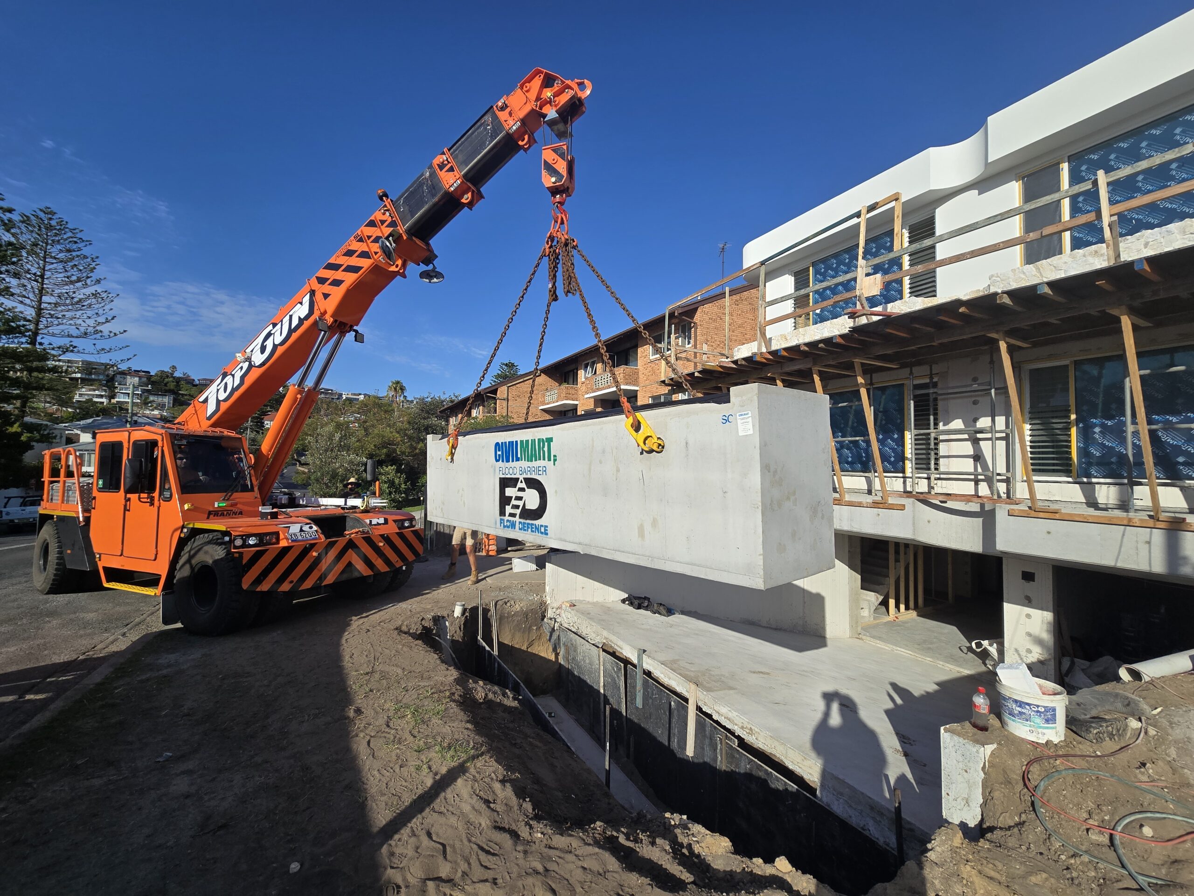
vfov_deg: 89.9
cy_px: 448
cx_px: 597
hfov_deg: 106.2
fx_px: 448
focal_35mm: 13
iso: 50
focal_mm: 2.2
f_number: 2.2
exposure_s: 1/2851
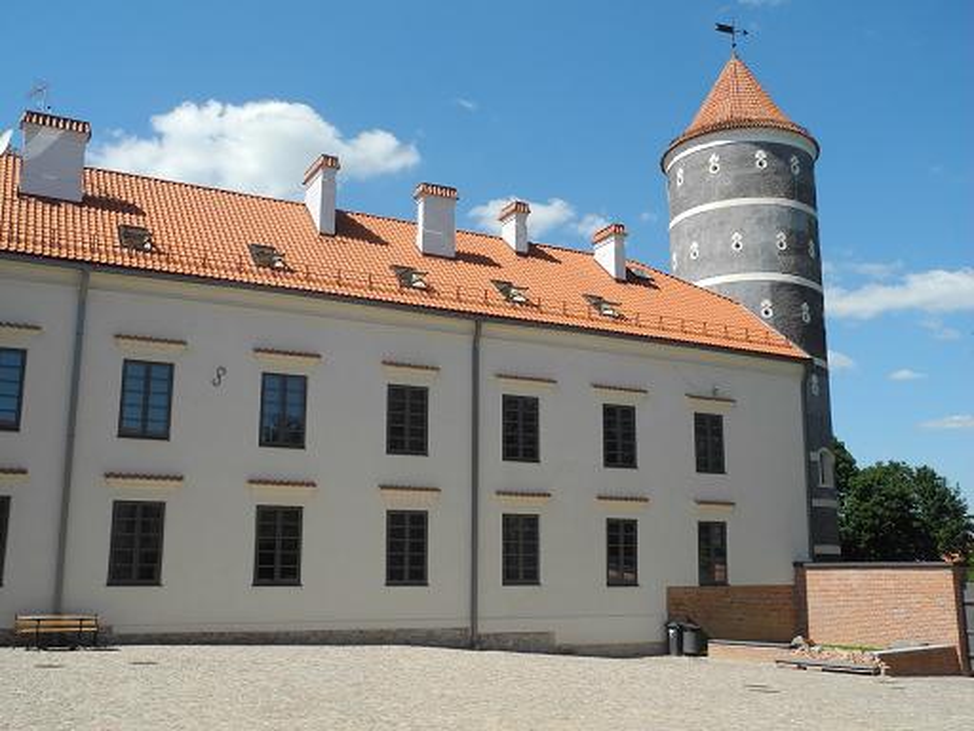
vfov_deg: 37.7
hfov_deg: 49.0
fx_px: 1069
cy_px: 366
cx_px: 487
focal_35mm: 38
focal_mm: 8.1
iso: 100
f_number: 4.5
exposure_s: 1/800
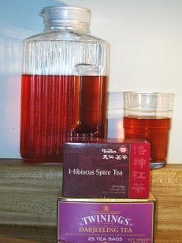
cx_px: 84
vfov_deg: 27.8
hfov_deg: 21.0
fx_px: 492
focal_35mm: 70
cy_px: 109
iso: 100
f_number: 3.6
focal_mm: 13.6
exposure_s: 1/30
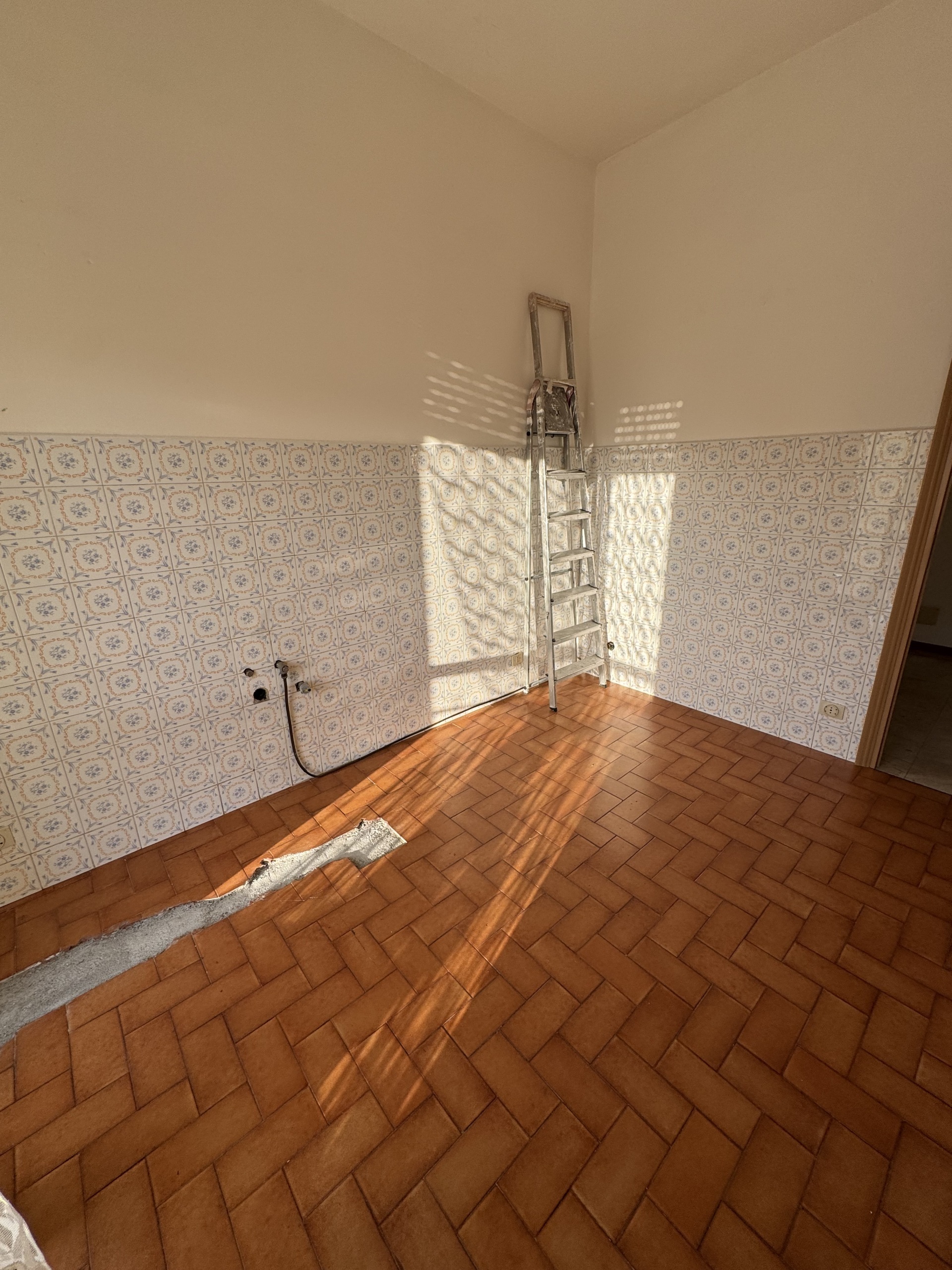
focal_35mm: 14
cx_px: 476
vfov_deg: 102.1
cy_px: 635
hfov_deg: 85.7
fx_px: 513
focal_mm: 2.22
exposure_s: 1/280
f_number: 2.2
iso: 40
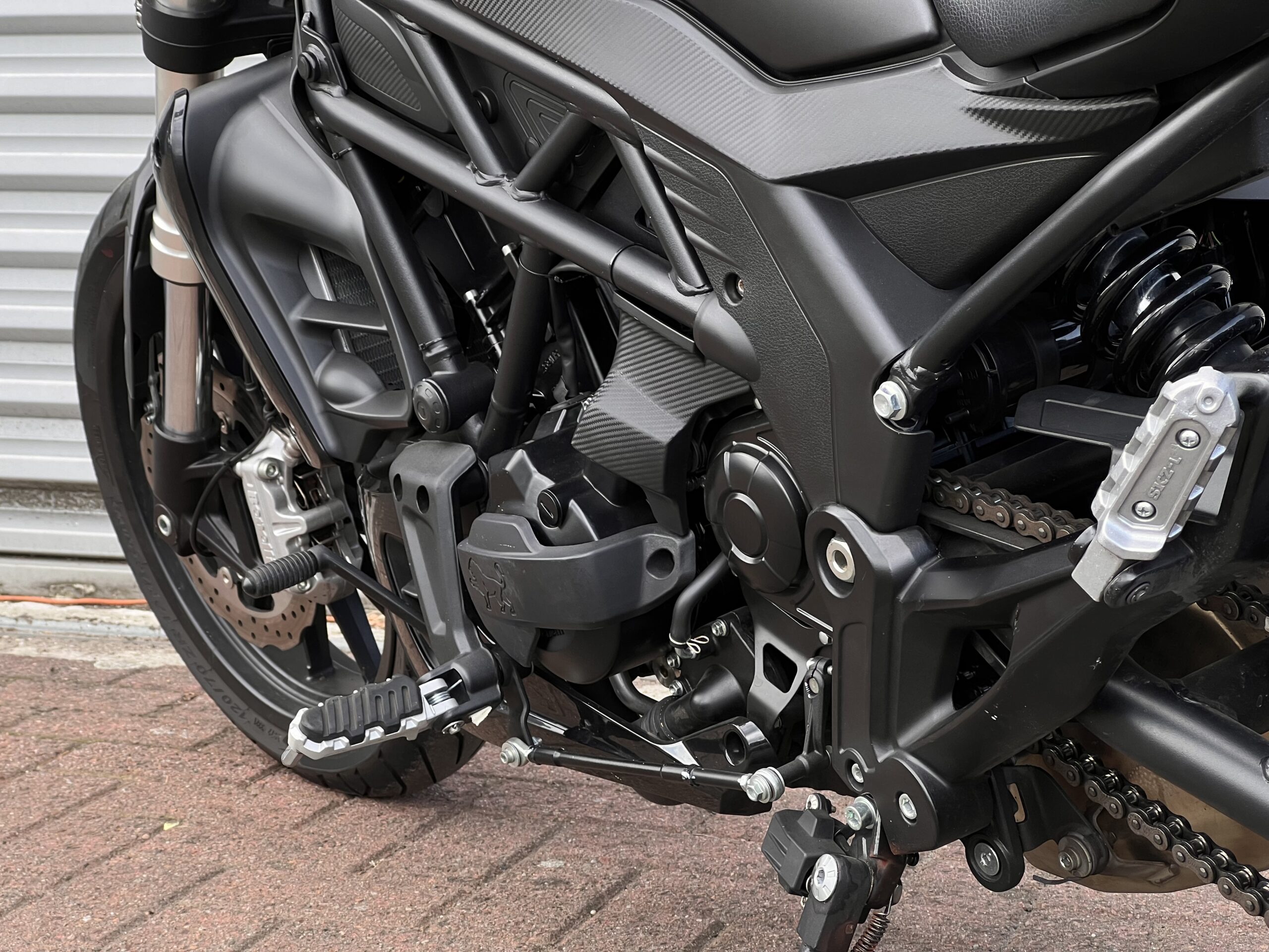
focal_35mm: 77
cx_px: 634
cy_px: 476
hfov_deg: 25.3
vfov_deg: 19.1
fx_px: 2823
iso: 40
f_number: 2.8
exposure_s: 1/99
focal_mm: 9
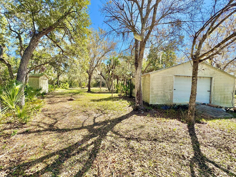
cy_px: 85
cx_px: 112
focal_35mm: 15
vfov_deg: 81.7
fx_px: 102
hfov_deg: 98.1
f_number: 2.2
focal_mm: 2.22
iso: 40
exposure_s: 1/631
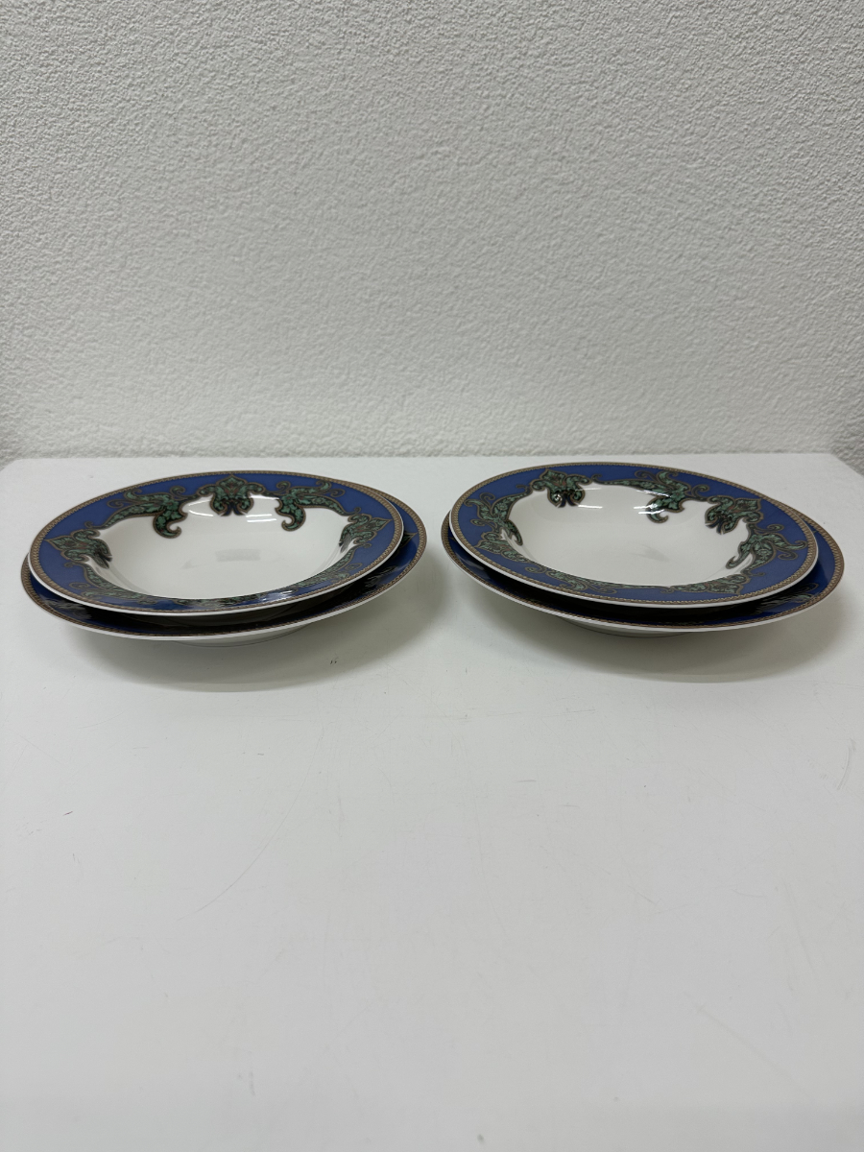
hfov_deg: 56.8
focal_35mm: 24
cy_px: 576
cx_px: 432
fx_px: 799
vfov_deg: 71.6
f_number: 1.8
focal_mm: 6.9
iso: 80
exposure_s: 1/100
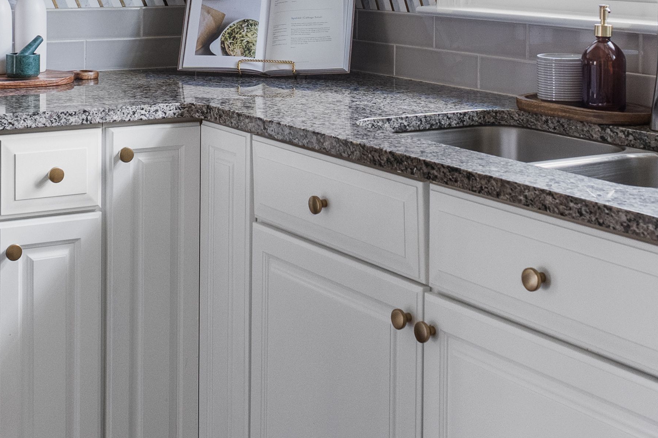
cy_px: -13
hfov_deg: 30.4
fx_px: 1206
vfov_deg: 19.9
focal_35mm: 66
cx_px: 250
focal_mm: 20
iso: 1250
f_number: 5.6
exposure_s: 1/8
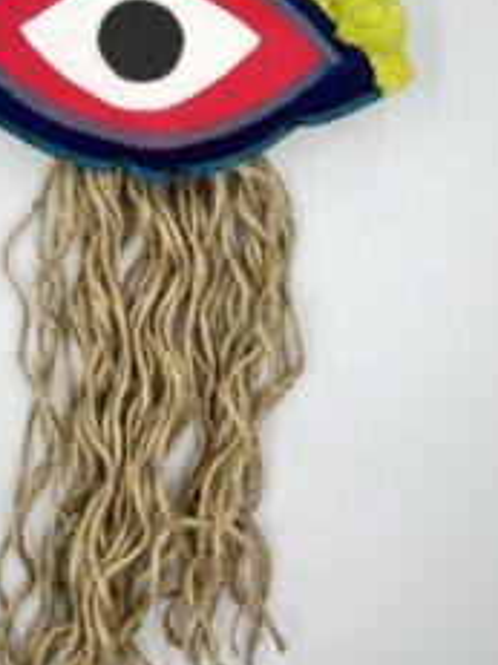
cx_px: 141
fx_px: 864
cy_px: 144
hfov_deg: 31.7
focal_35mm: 45
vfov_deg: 40.6
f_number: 1.6
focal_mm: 5.1
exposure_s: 1/237
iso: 50
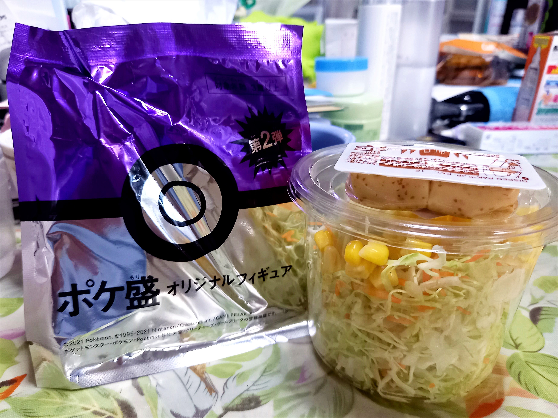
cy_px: 209
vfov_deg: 54.9
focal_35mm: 25
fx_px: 403
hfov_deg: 69.4
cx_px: 279
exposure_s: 1/40
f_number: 1.8
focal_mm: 4.65
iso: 400
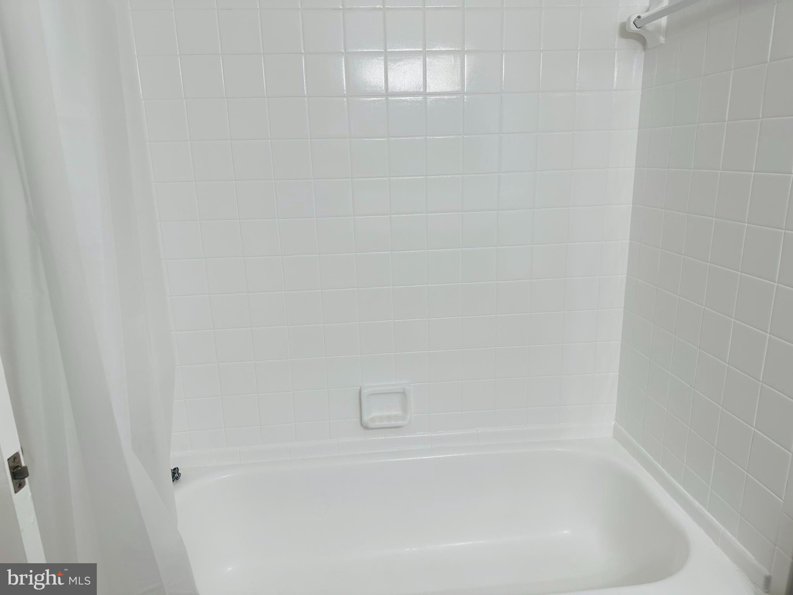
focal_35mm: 24
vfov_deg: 56.8
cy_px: 298
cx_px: 396
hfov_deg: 71.6
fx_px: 550
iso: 100
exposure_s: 1/120
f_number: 1.78
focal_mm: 6.86
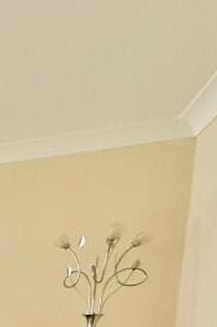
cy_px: 377
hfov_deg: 12.2
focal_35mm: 57
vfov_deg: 30.6
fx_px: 517
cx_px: -405
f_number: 2.2
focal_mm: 2.22
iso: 40
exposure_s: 1/142
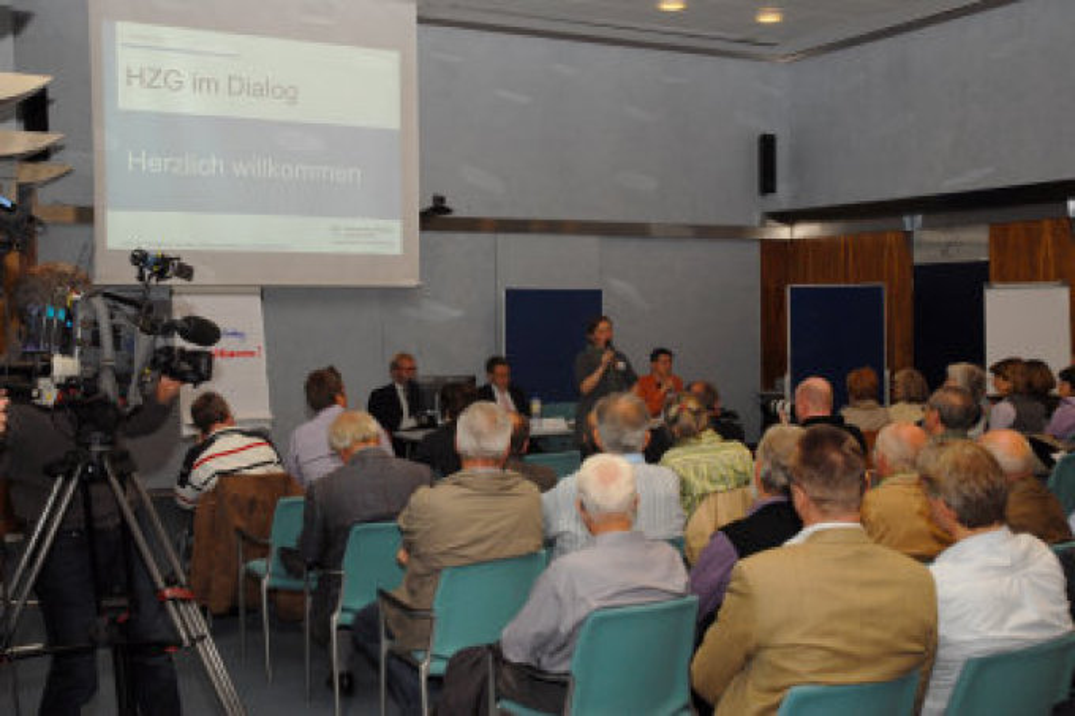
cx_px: 538
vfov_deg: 30.8
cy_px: 358
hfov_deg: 45.0
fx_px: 1299
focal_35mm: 44
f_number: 8
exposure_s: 1/60
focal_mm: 29
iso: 200
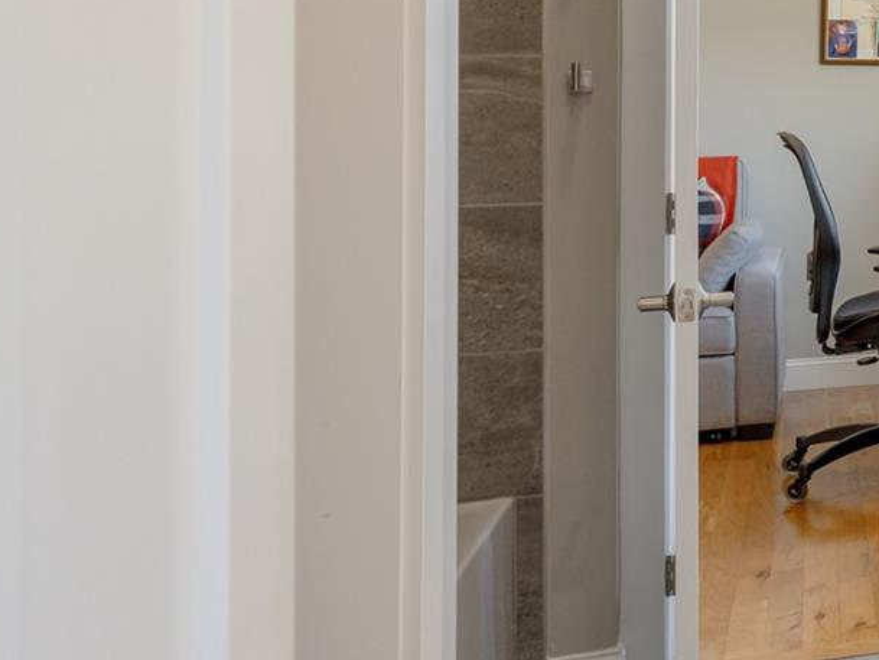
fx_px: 1397
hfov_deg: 24.8
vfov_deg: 25.9
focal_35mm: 55
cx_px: 1389
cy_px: 100
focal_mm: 17
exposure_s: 1/40
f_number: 7.1
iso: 320
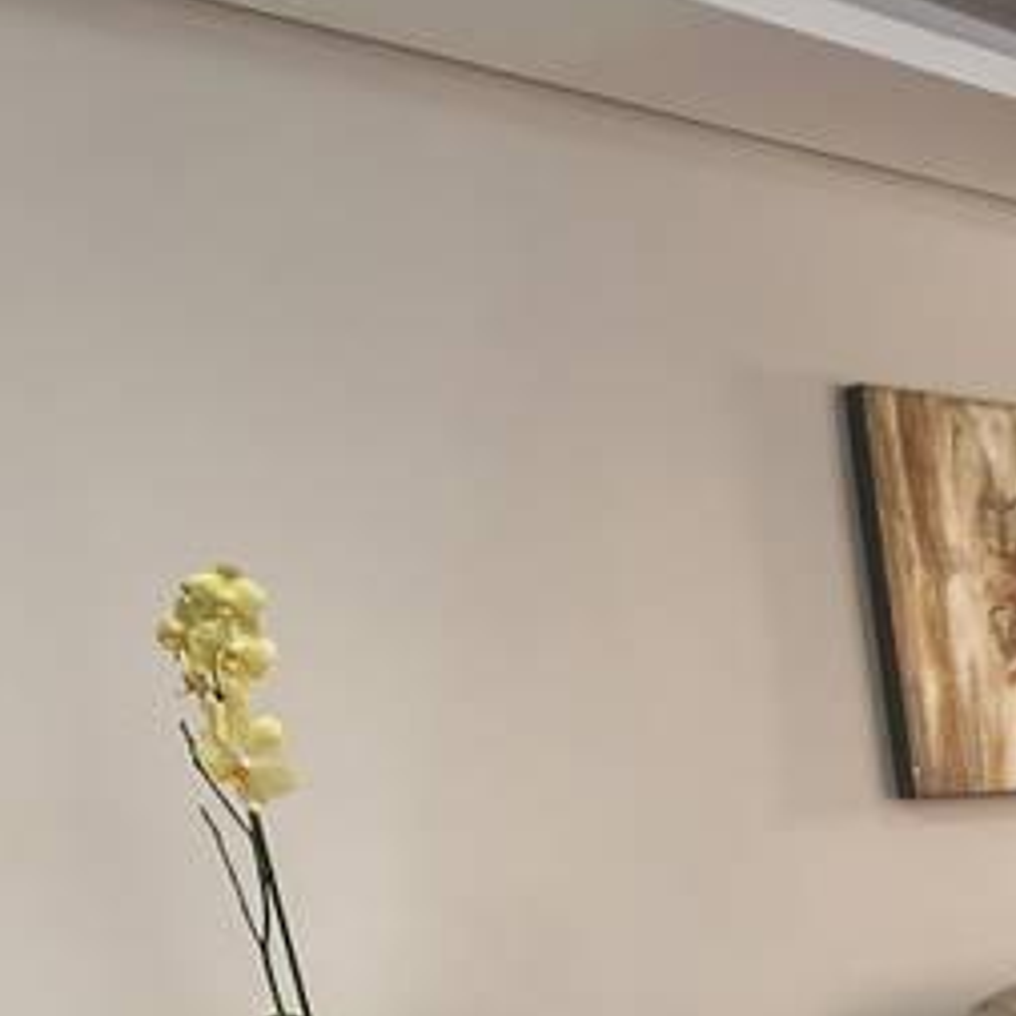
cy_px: 1169
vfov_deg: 23.8
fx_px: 2225
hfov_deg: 22.8
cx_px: 1341
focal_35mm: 67
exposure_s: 1/60
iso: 125
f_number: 1.78
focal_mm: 6.86
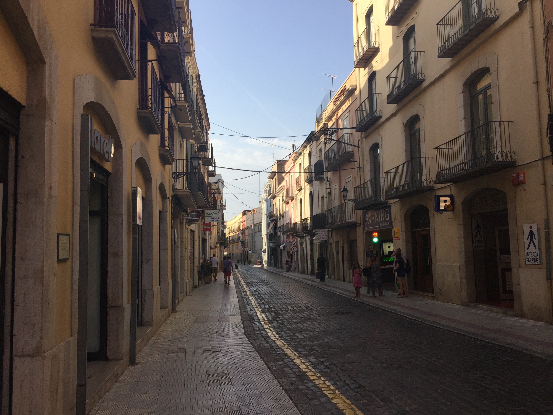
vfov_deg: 48.2
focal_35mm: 29
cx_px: 276
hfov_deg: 61.7
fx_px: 463
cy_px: 208
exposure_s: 1/1199
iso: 32
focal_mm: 4.15
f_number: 2.2
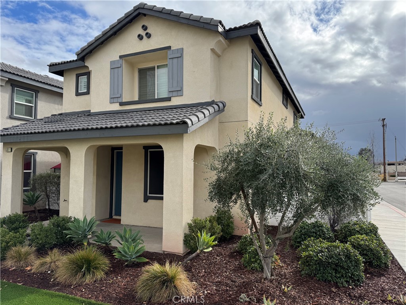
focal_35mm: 24
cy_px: 152
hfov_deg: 71.6
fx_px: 281
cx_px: 203
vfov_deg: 56.8
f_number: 1.78
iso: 80
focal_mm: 6.76
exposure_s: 1/3802
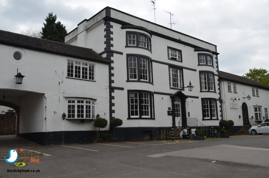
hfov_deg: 57.3
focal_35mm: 33
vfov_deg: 39.8
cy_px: 89
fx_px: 246
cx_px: 134
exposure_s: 1/250
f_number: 8
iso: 110
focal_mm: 22
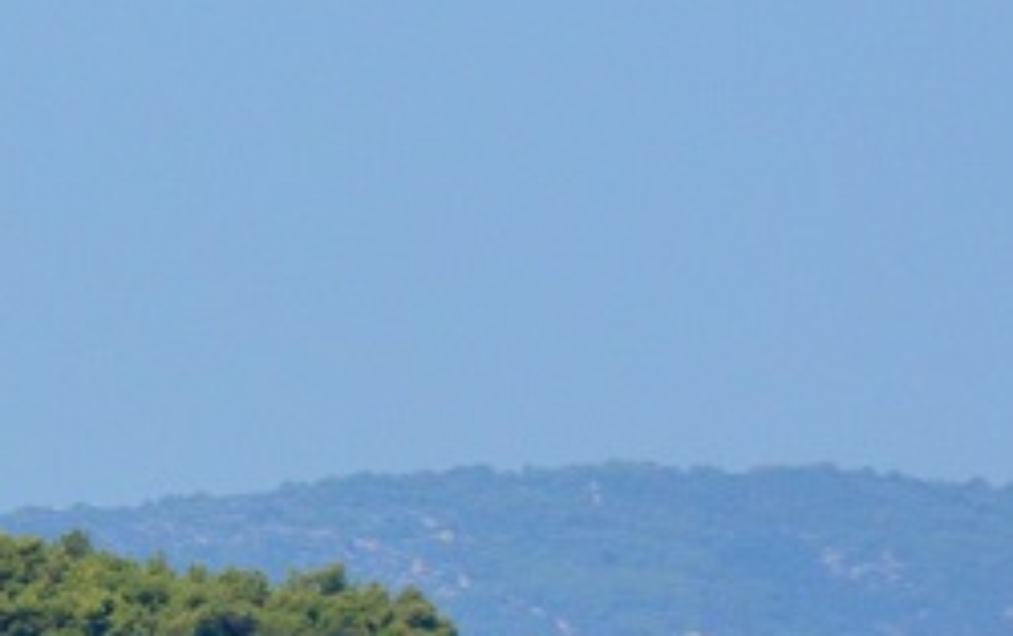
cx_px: -547
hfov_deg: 2.2
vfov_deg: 1.4
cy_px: 126
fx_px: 26098
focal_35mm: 944
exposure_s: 1/8000
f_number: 4.8
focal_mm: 155
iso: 1000
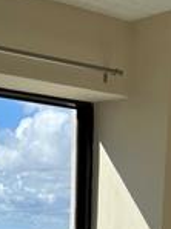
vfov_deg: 15.9
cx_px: 31
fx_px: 695
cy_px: 417
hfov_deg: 14.0
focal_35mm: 105
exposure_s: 1/2404
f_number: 1.5
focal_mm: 5.7
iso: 50
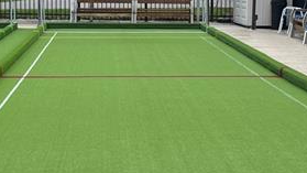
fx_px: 847
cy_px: 9
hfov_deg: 20.6
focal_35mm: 104
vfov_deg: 11.6
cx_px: 154
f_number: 1.6
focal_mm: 5.1
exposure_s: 1/2463
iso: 50
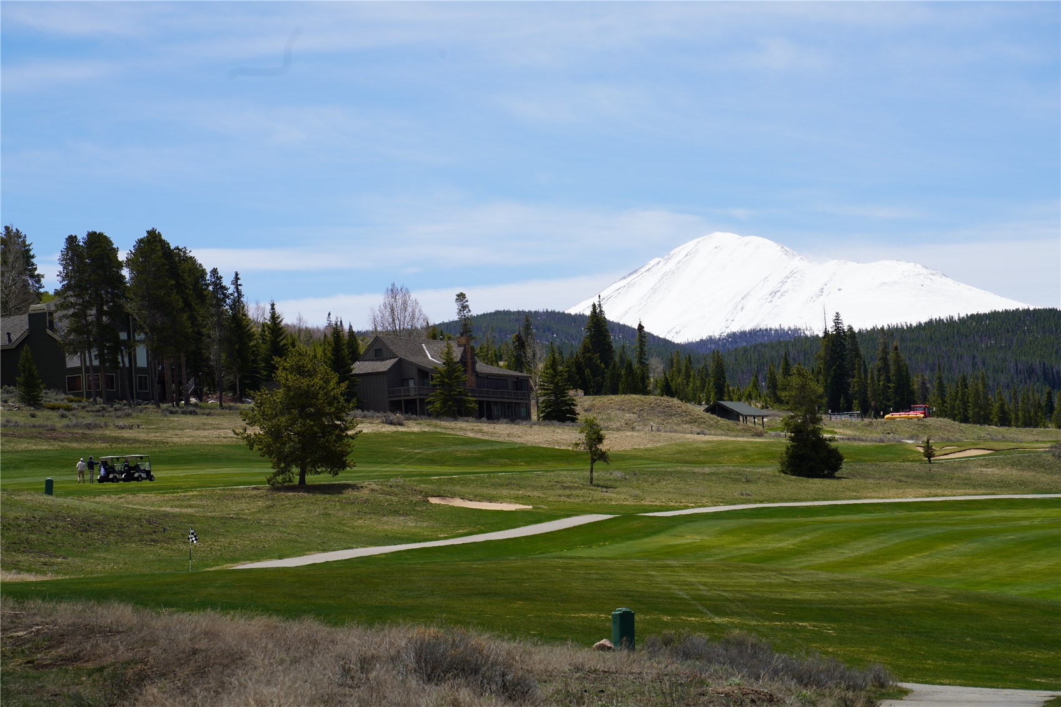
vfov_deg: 9.1
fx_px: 4450
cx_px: 530
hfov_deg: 13.6
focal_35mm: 151
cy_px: 354
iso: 100
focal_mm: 151
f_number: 9.5
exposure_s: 1/250
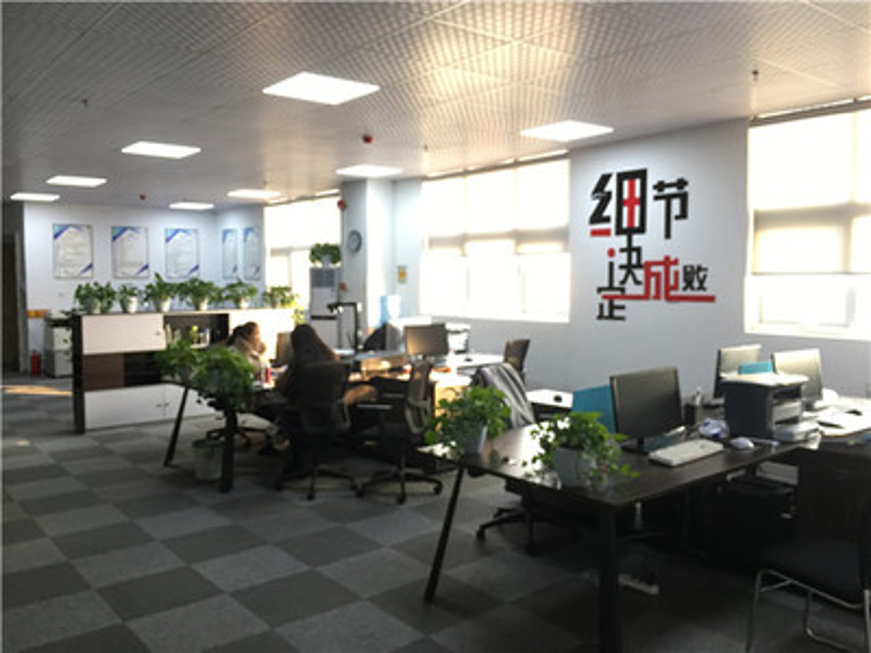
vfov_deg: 48.2
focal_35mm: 29
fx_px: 730
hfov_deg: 61.7
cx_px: 436
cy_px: 326
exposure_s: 1/17
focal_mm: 4.15
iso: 50
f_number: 2.2
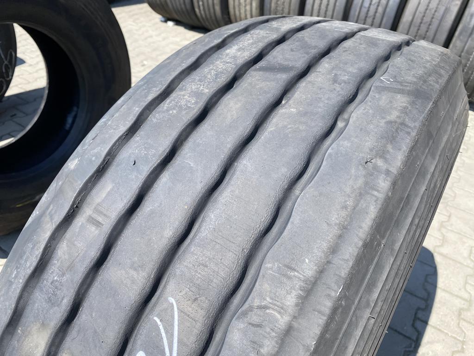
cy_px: 178
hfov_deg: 67.3
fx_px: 356
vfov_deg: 53.1
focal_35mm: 26
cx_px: 237
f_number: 1.8
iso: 32
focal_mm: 4.25
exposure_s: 1/1053
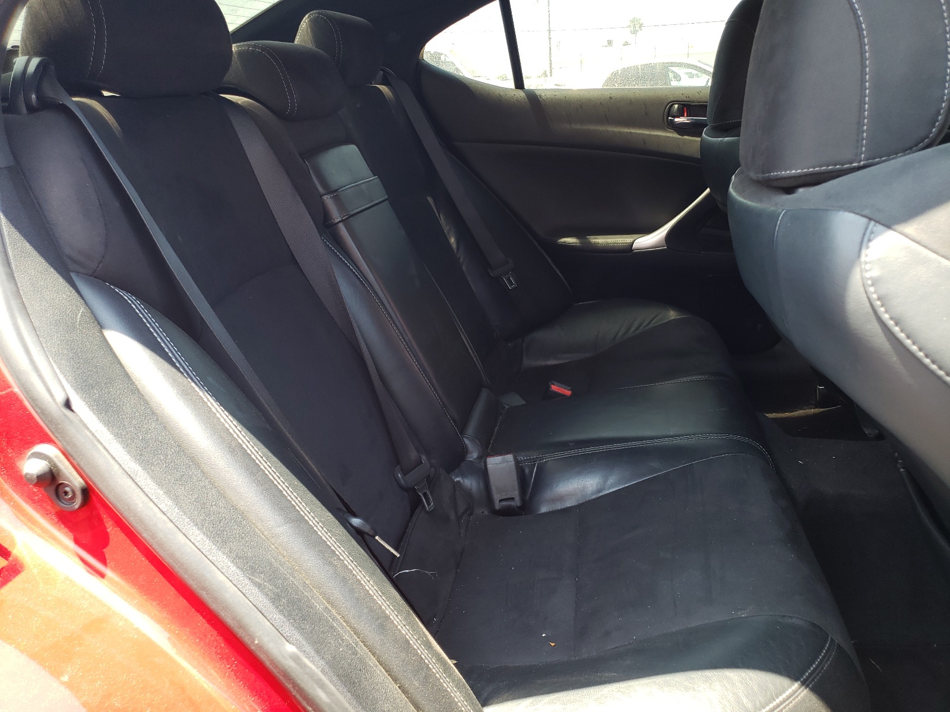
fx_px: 714
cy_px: 356
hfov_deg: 67.3
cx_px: 475
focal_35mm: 26
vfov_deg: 53.1
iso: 56
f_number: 1.5
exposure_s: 1/120
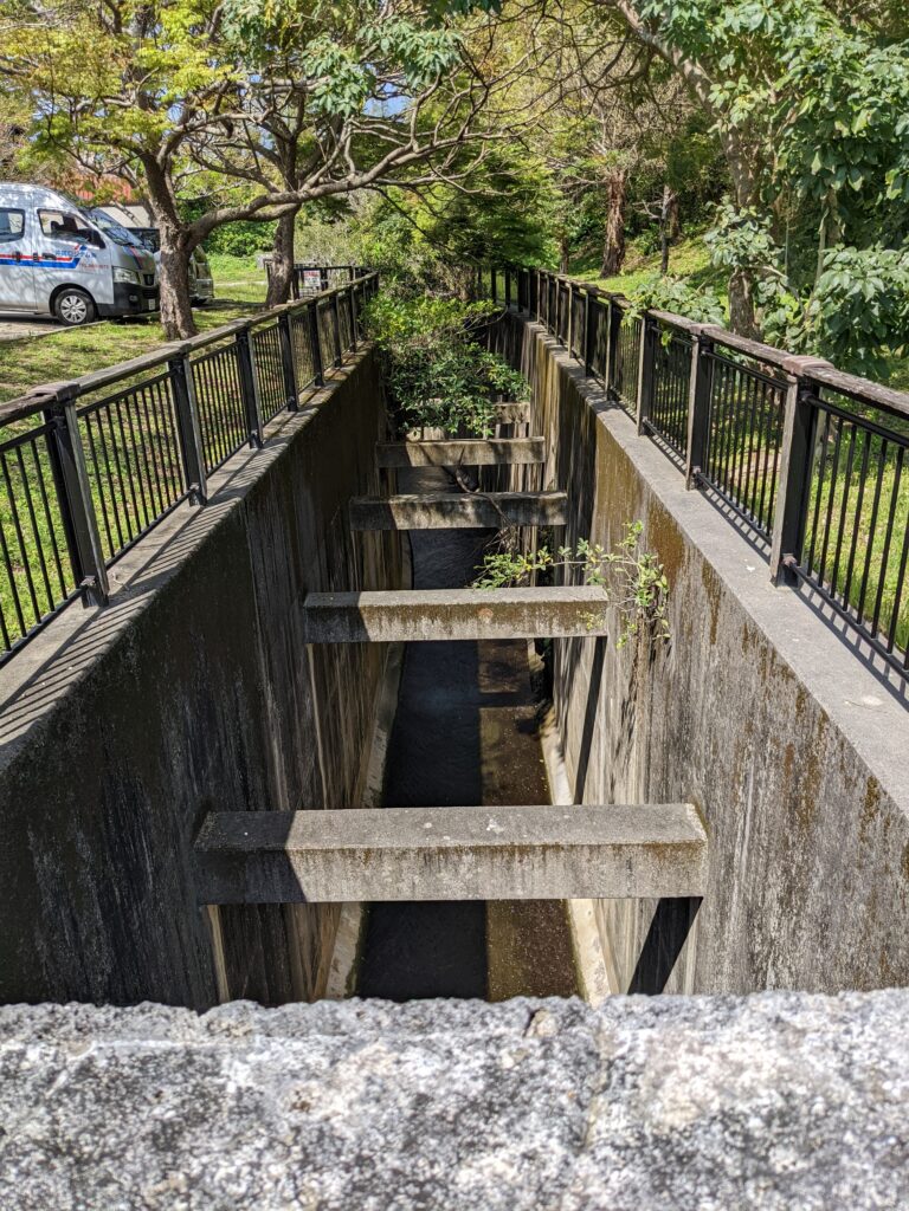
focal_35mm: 27
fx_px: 945
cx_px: 454
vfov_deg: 65.3
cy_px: 606
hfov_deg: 51.4
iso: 52
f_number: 1.73
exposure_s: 1/2597
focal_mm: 4.38
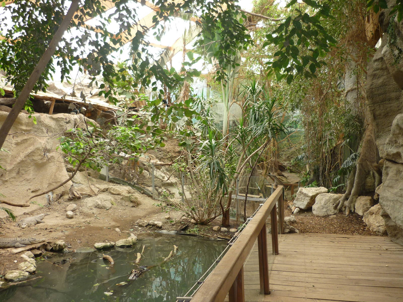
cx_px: 202
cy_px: 151
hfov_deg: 55.4
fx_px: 384
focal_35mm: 33
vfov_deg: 42.9
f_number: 2.8
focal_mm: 5.5
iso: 100
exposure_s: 1/30
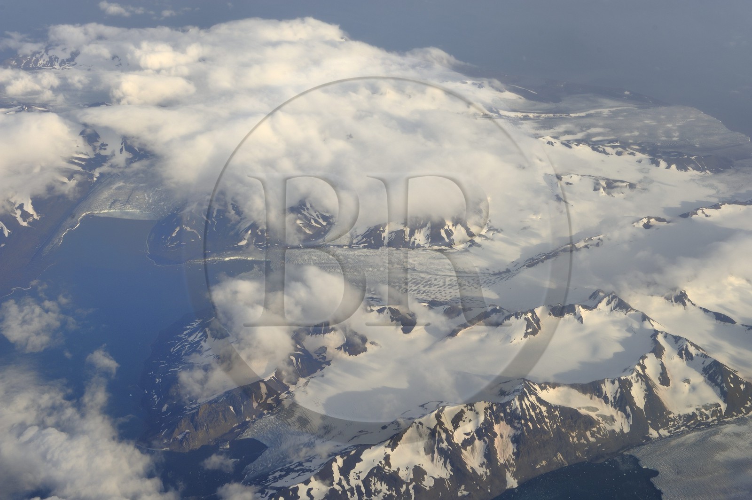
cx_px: 376
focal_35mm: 48
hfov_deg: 41.1
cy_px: 250
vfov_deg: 28.0
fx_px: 1002
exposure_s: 1/400
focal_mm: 48
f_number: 8
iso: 200
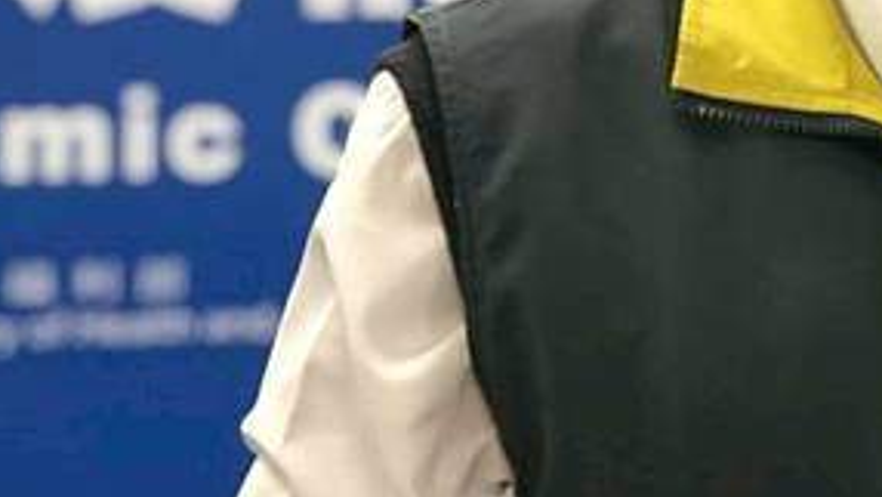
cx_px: 931
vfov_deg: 8.6
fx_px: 3275
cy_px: -110
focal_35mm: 140
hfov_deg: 15.0
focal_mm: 6.6
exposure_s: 1/30
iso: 125
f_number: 2.8
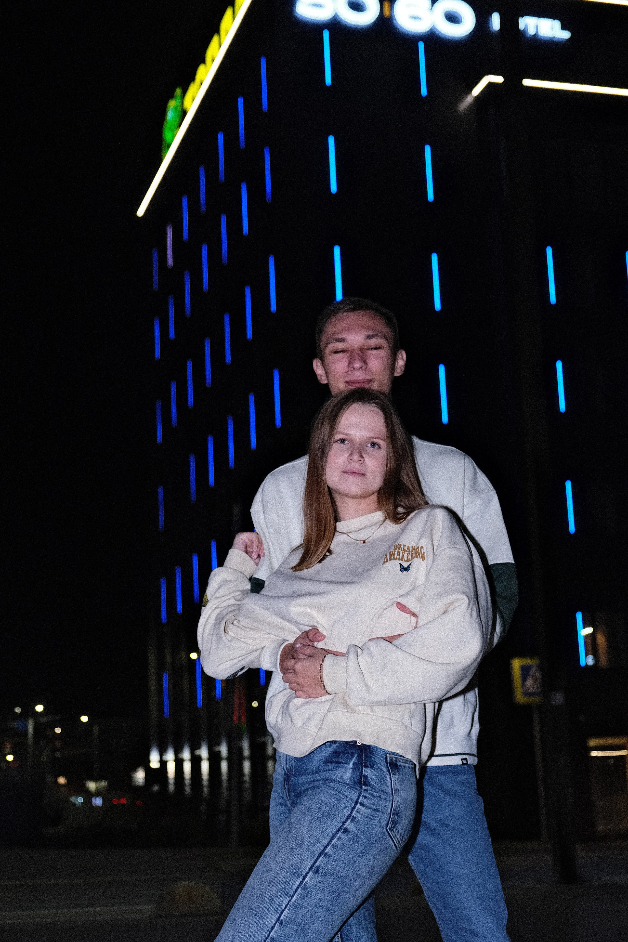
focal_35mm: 56
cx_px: 314
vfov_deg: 35.6
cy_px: 471
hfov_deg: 24.2
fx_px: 1465
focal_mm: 37.4
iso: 1600
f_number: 3.6
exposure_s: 1/125
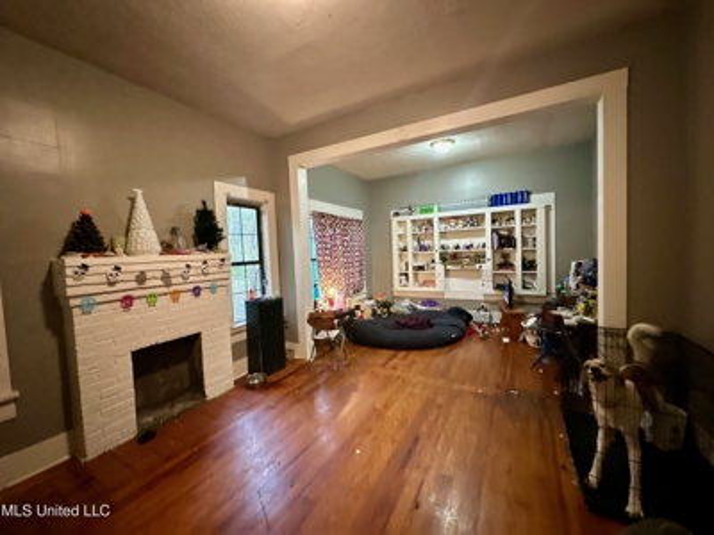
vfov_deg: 85.7
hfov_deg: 102.1
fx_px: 289
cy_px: 268
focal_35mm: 14
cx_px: 357
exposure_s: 1/60
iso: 1000
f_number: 2.2
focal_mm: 2.22
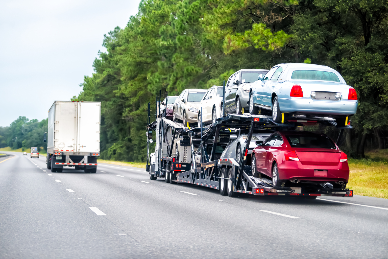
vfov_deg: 13.4
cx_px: 194
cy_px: 130
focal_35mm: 102
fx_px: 1100
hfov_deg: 20.0
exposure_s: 1/1600
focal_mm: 102
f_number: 2.8
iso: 720
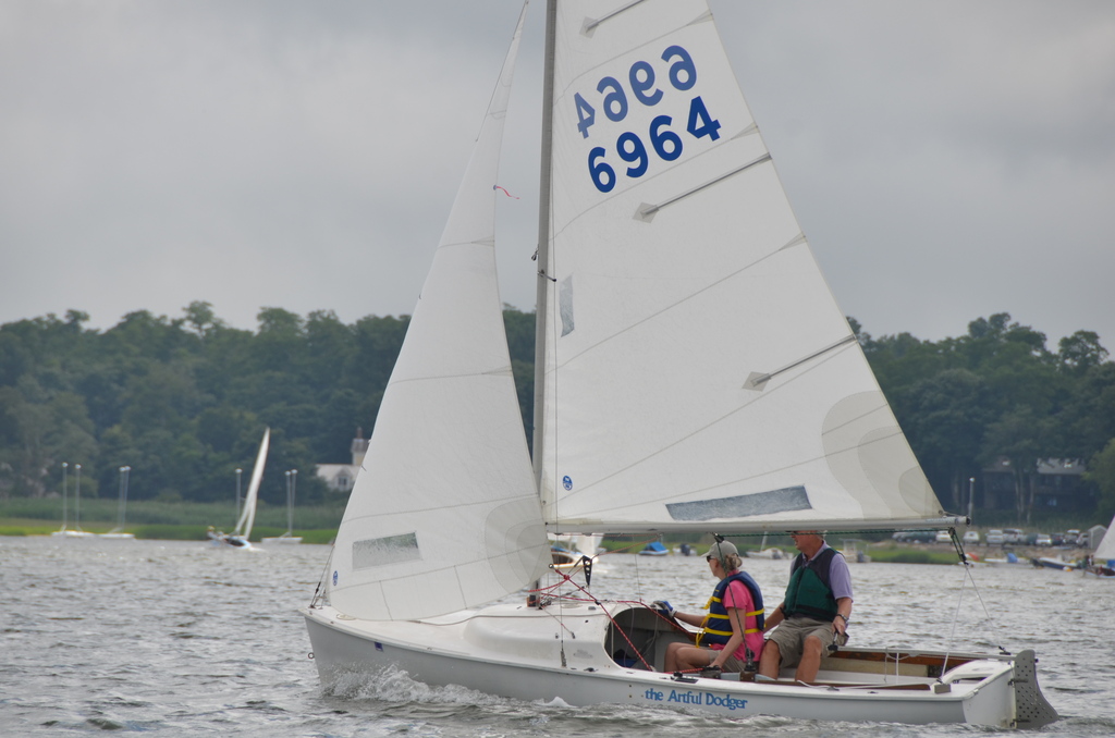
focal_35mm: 300
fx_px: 9271
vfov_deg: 4.6
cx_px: 558
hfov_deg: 6.9
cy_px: 369
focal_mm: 200
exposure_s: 1/800
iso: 200
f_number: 7.1
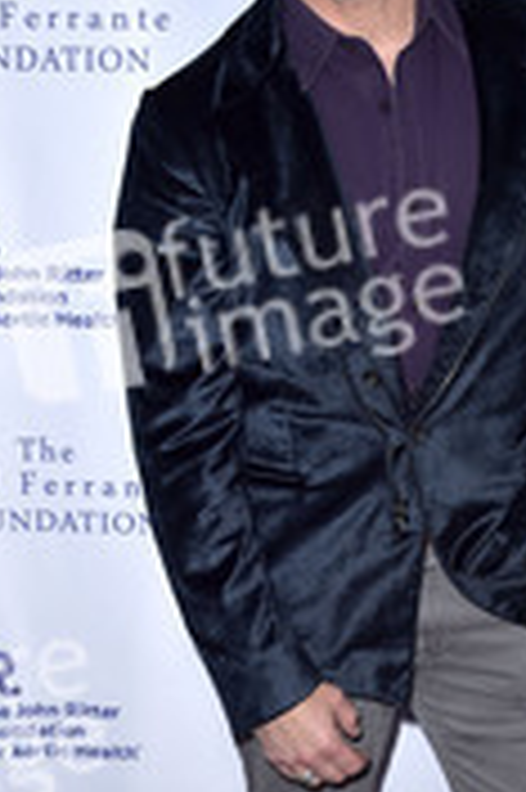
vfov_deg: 22.3
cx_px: 366
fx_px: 1998
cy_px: 522
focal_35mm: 91
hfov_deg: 15.0
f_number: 6.3
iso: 400
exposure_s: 1/250
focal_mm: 40
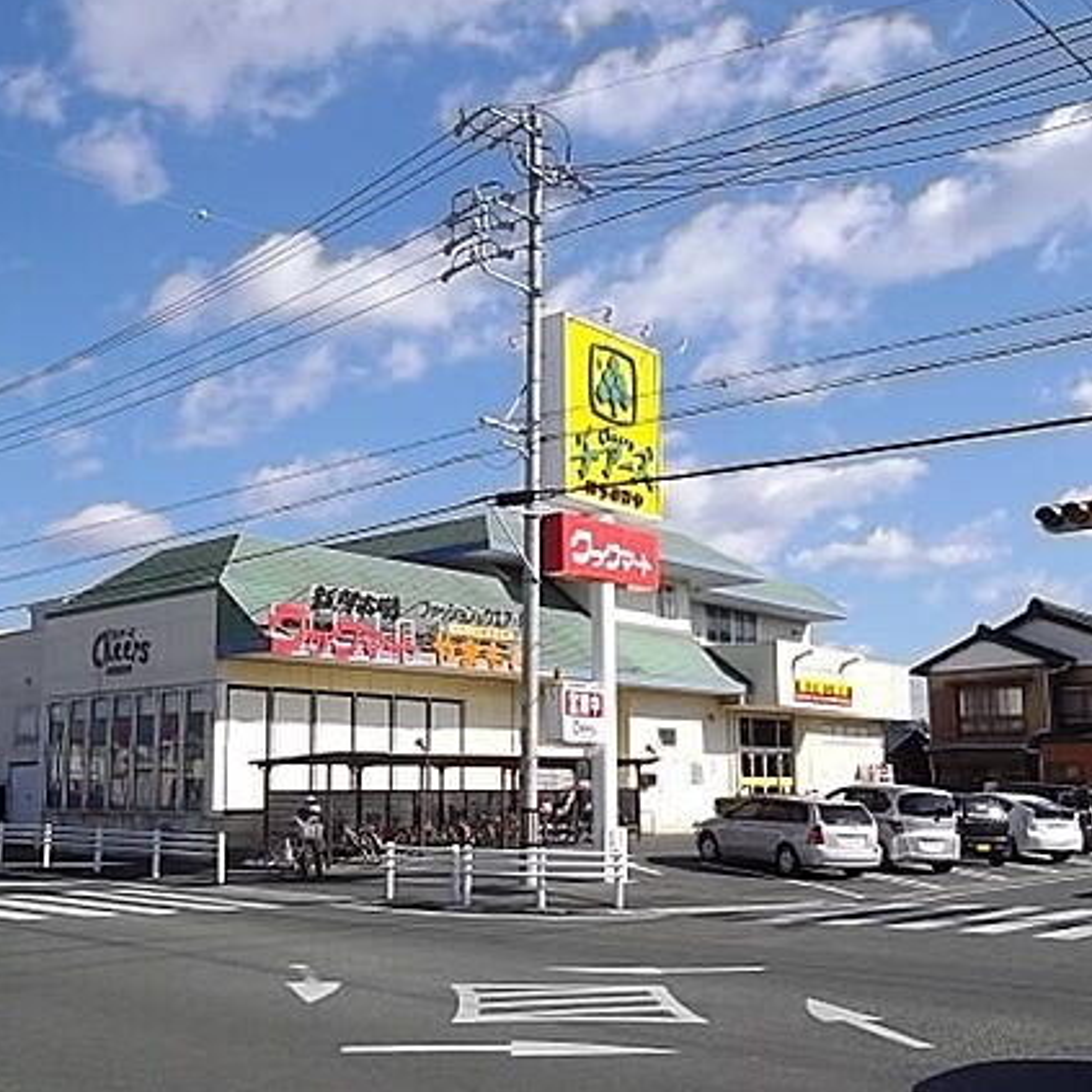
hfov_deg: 47.2
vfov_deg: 47.2
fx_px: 1249
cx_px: 532
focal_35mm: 35
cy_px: 585
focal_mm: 4.9
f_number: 3.2
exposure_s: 1/1280
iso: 100
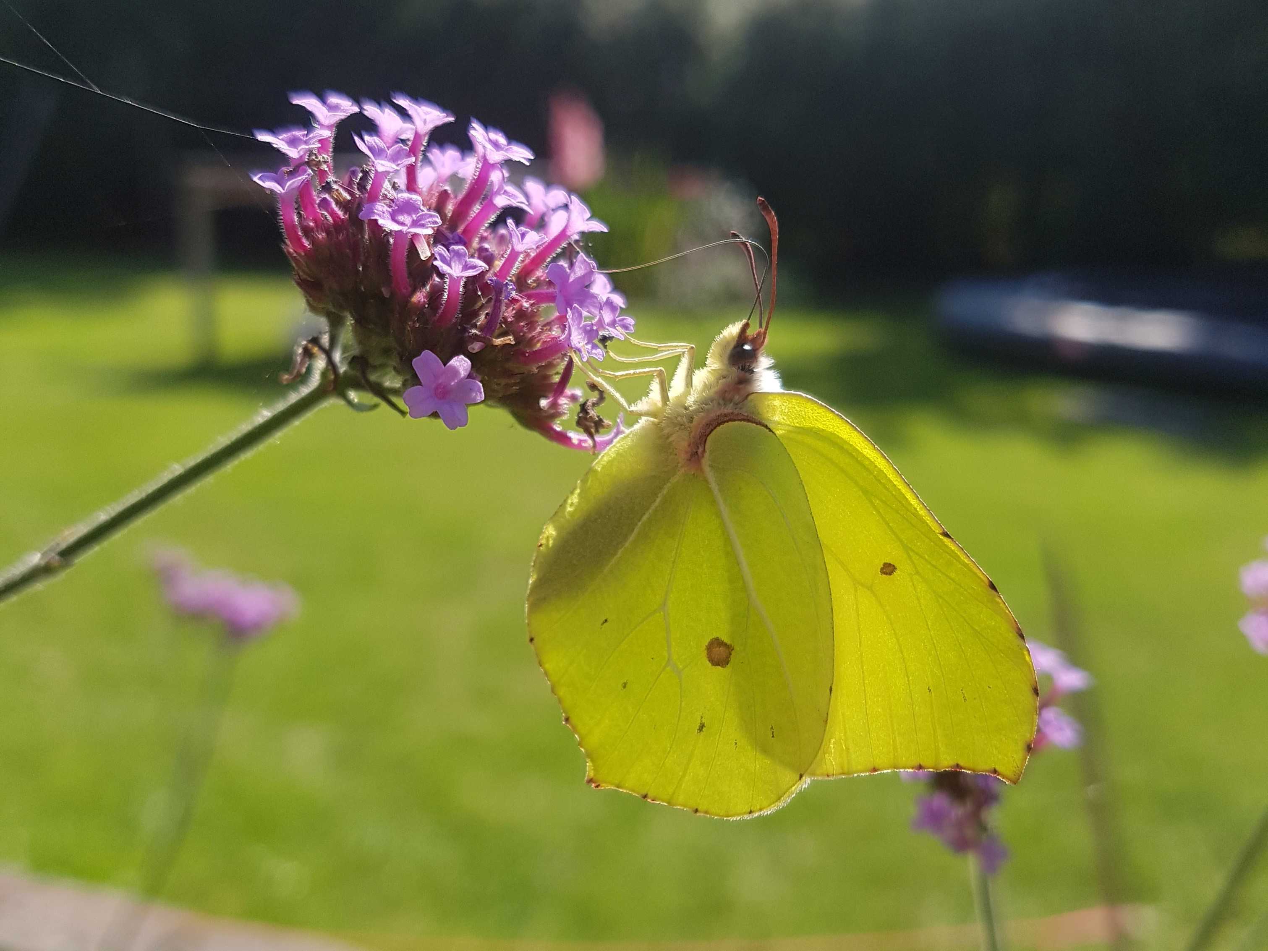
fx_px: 952
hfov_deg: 67.3
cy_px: 476
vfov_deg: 53.1
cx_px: 634
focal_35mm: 26
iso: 50
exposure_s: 1/1596
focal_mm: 4.2
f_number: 1.7
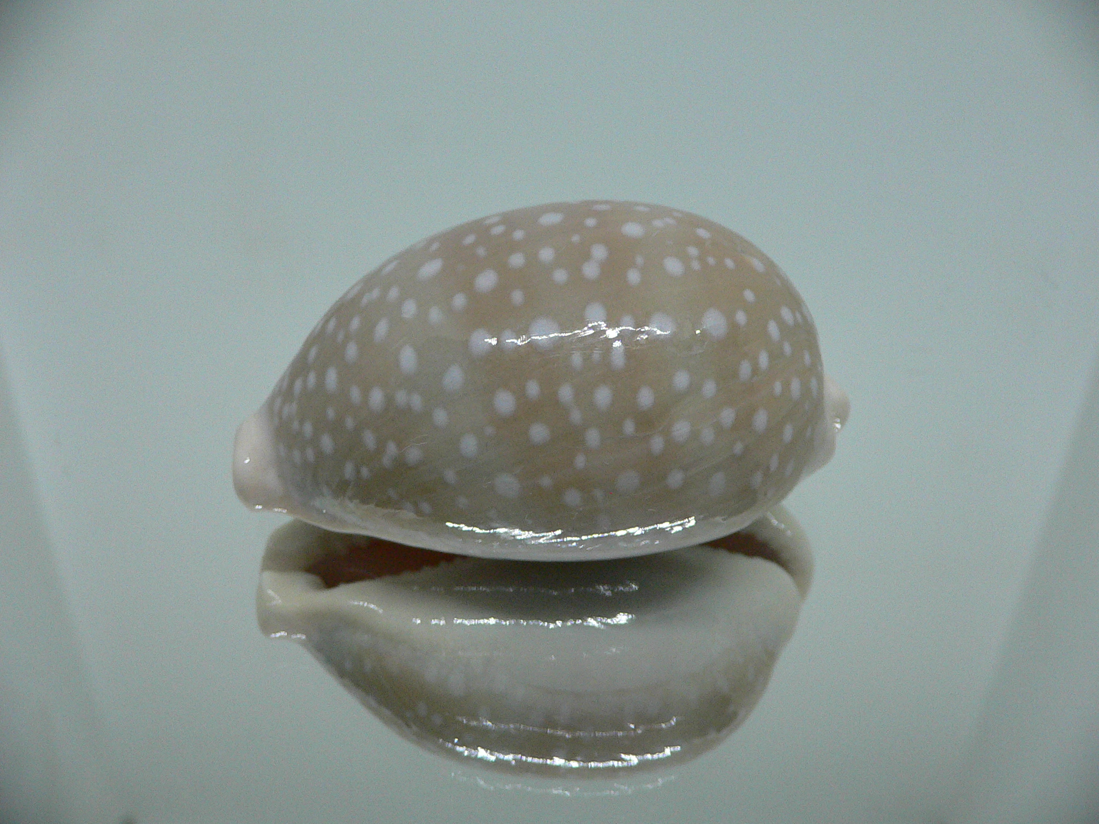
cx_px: 550
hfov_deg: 52.6
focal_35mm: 35
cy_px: 412
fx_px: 1111
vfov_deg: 40.7
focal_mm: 4.6
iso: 200
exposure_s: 1/60
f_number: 2.8
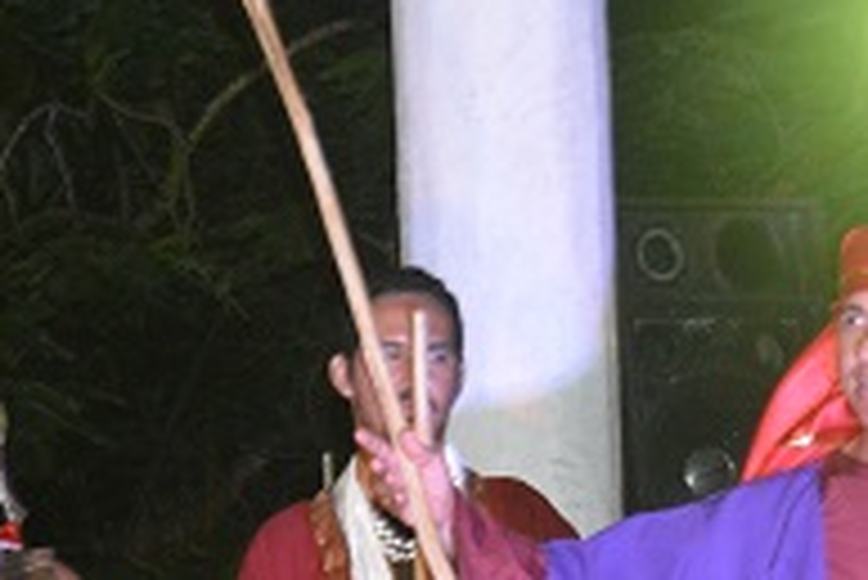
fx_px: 4729
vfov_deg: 6.9
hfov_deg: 10.4
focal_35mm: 196
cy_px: 881
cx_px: -103
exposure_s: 1/60
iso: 3200
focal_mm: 42
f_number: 5
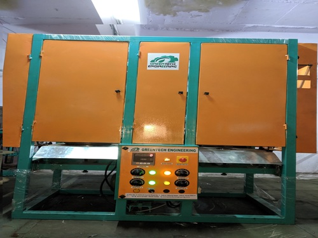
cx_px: 159
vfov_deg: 53.1
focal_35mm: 26
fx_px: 239
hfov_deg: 67.3
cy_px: 119
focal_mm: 3.81
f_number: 2.2
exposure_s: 1/14.3
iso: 1486
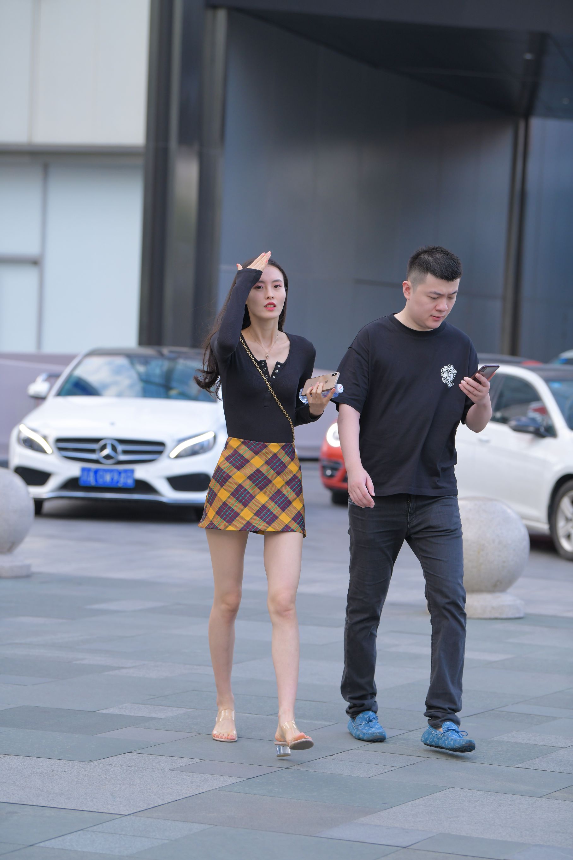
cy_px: 430
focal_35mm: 120
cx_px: 286
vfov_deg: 17.1
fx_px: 2865
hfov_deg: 11.4
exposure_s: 1/800
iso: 500
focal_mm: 120
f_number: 4
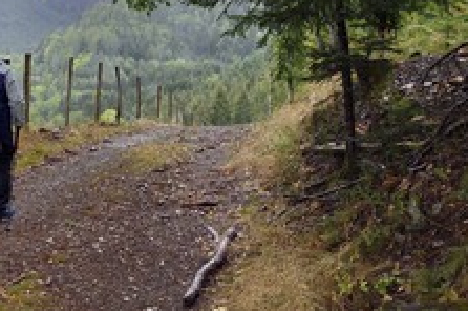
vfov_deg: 20.4
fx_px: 857
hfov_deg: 30.2
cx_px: 136
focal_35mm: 66
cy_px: 74
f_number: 5.6
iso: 400
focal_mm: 35
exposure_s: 1/200
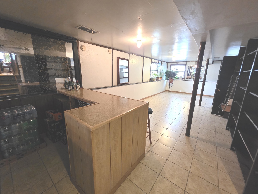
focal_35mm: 13
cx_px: 129
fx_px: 97
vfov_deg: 89.9
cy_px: 97
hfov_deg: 106.2
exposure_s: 1/60
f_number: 1.9
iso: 640
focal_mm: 2.2
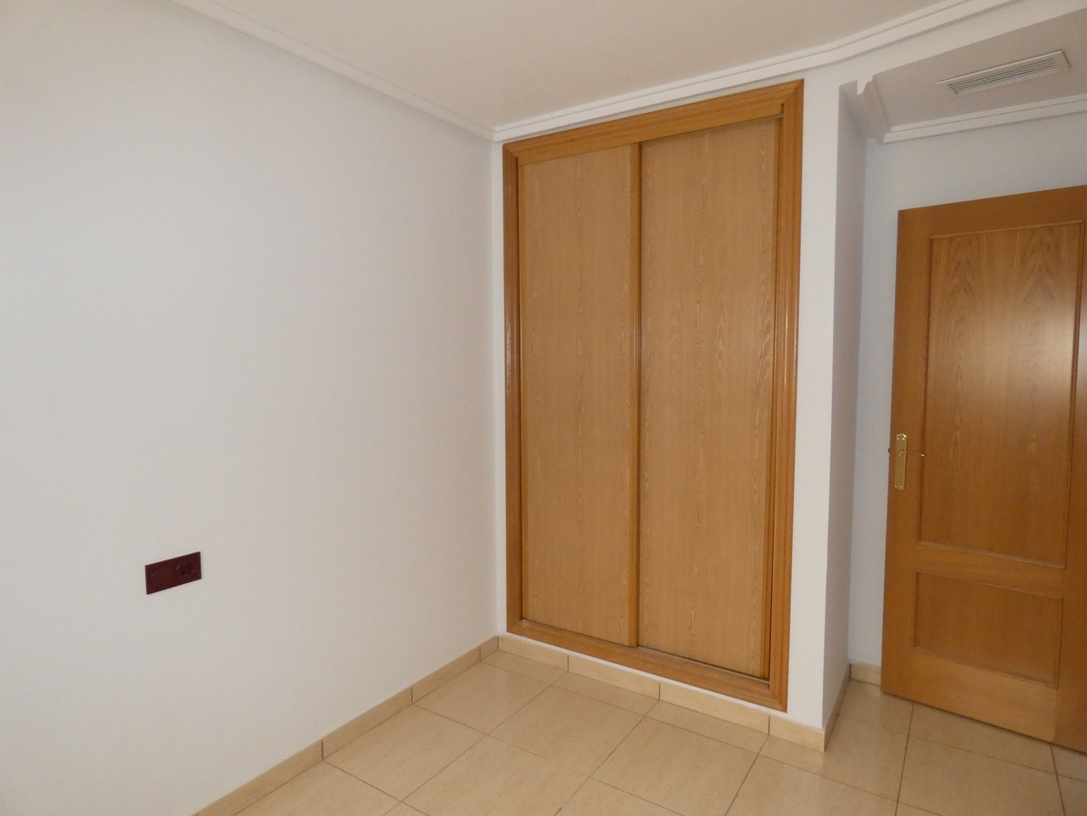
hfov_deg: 81.7
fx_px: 628
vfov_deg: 66.0
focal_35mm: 20
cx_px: 544
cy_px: 408
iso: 640
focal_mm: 3.6
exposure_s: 1/60
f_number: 2.8
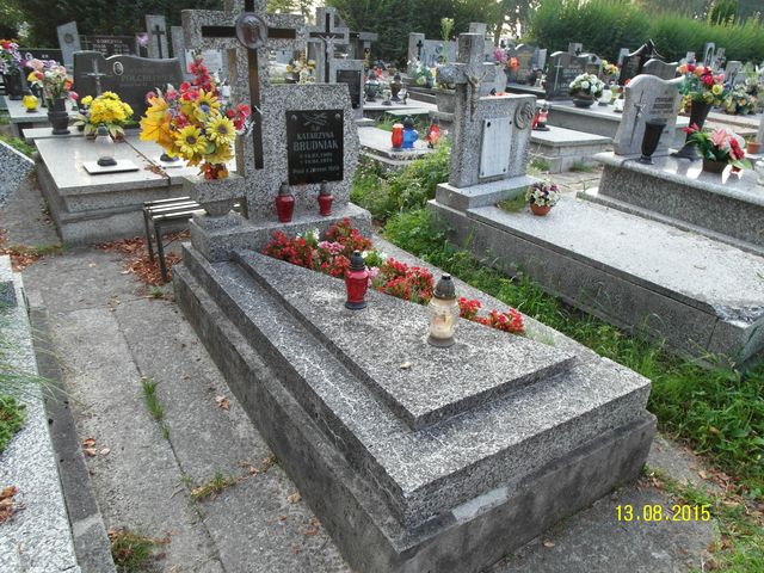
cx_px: 382
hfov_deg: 71.6
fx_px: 530
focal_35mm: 24
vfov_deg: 56.8
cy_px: 286
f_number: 3.4
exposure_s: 1/60
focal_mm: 5.2
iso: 100
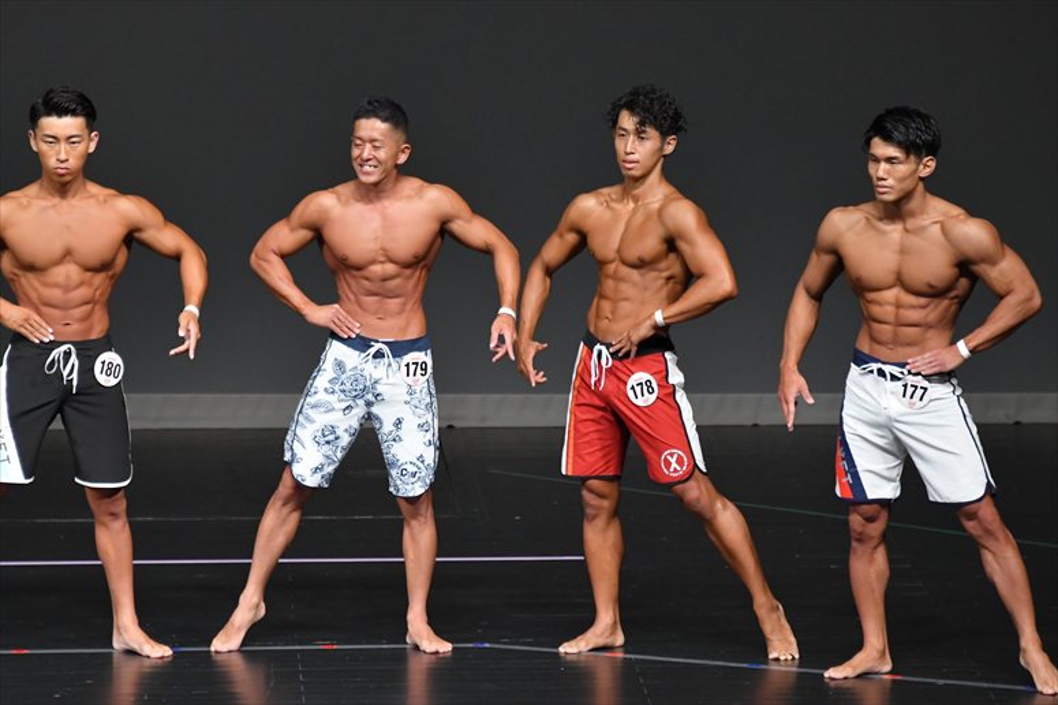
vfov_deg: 4.4
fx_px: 9253
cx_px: 529
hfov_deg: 6.5
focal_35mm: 315
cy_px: 352
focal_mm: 210
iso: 3200
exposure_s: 1/400
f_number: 5.6
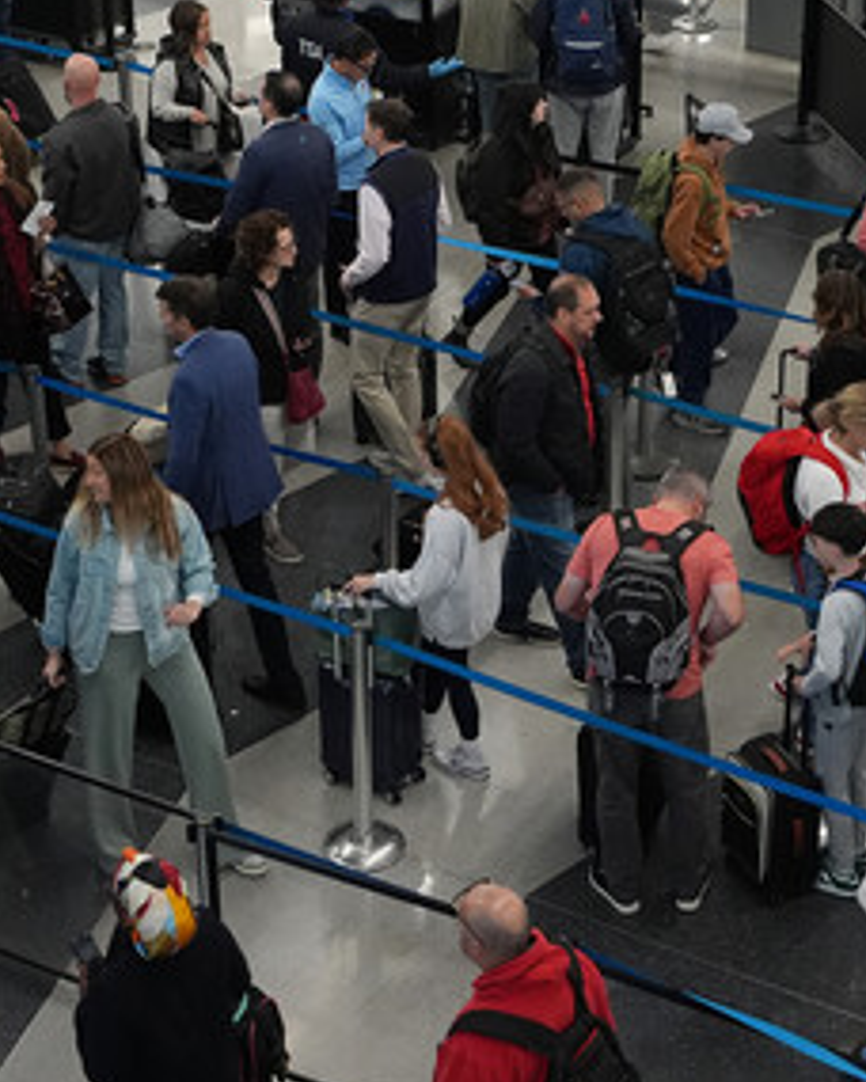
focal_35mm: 79
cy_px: 402
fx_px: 2531
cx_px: 498
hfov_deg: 19.4
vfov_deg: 24.1
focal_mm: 40
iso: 4000
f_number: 4
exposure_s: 1/500
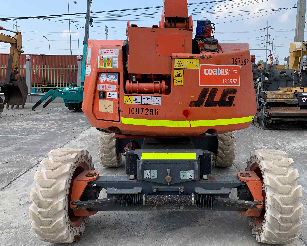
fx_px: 264
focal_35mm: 29
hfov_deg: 60.3
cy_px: 120
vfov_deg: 50.0
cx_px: 168
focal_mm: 4.25
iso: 25
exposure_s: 1/1368
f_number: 1.8
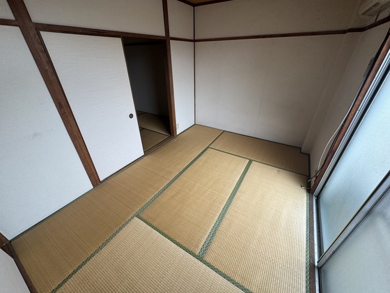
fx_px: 158
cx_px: 195
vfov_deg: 85.7
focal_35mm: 14
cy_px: 146
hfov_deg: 102.1
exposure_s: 1/99
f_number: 2.2
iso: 80
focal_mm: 2.22
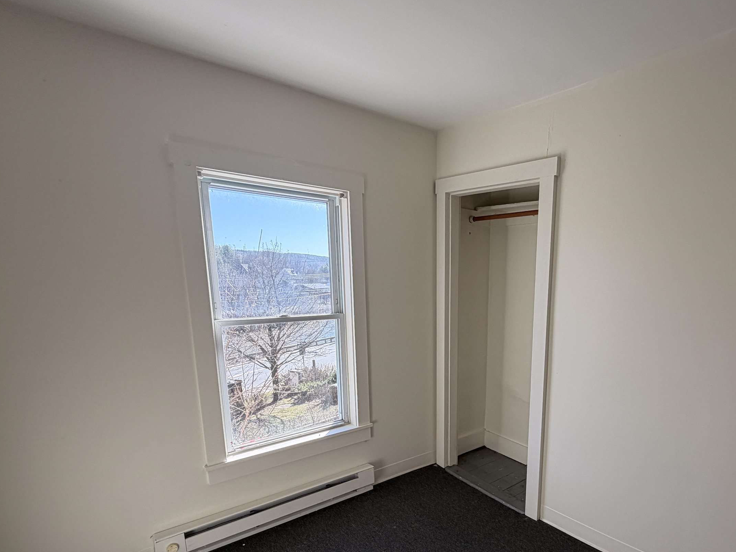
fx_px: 425
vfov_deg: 64.5
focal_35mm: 20
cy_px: 362
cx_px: 444
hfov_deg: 80.7
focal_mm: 2.22
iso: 50
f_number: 2.2
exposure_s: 1/222
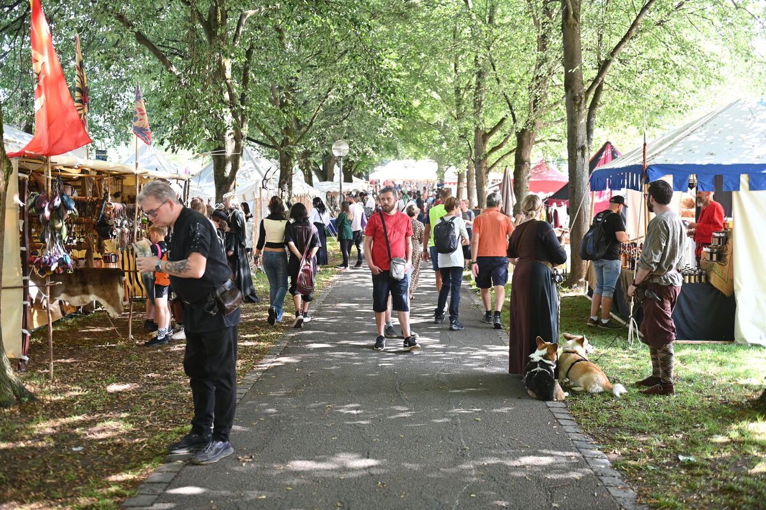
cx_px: 383
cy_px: 255
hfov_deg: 50.7
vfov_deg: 35.0
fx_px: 808
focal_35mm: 38
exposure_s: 1/125
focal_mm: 38
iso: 360
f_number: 2.8
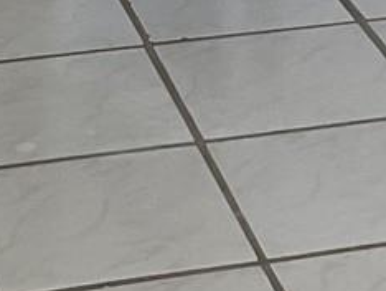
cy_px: -493
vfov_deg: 6.9
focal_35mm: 198
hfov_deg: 10.0
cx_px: 254
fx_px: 2210
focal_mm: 3
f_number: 1.8
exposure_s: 1/120
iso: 40
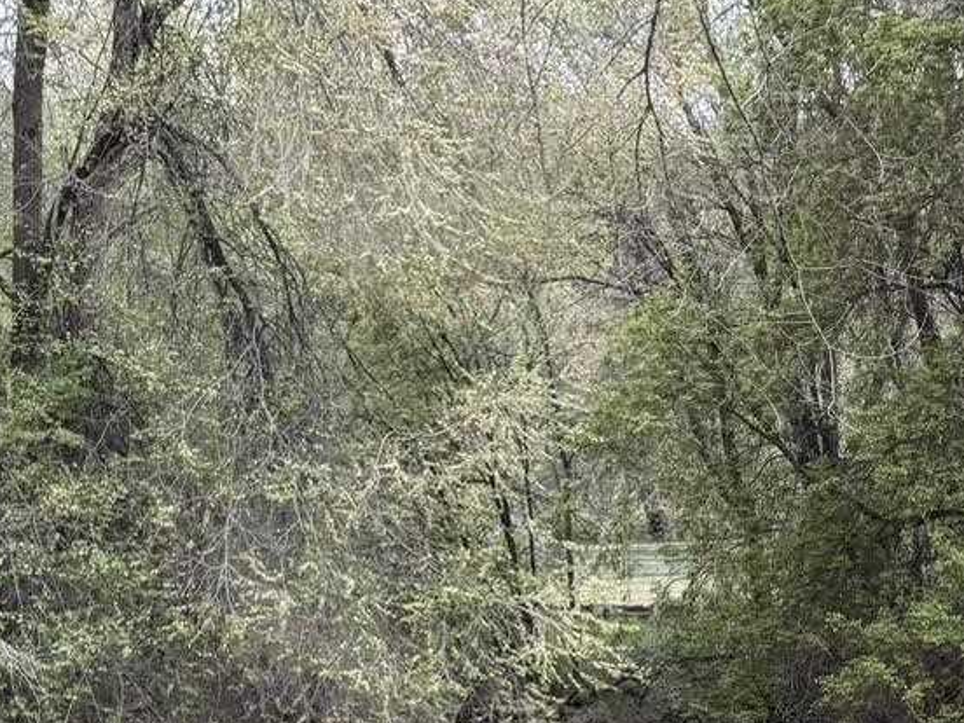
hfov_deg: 21.3
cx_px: 934
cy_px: 940
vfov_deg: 15.8
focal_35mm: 89
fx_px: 2479
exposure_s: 1/365
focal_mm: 6.76
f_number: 1.78
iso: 80
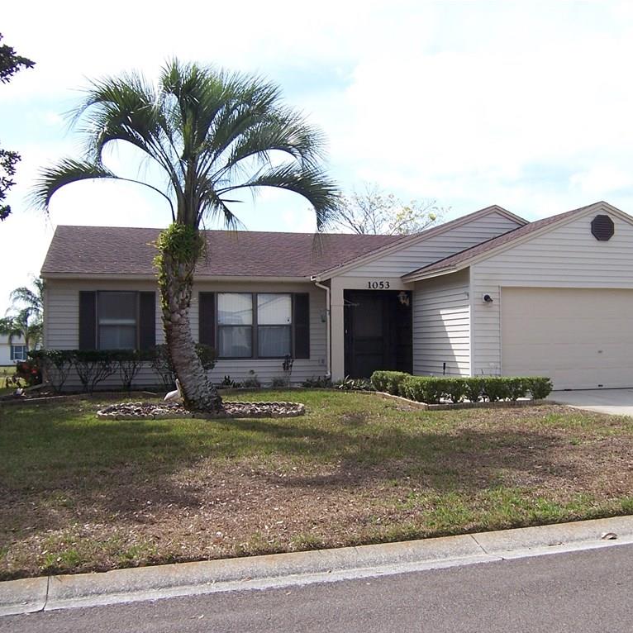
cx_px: 357
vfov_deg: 42.8
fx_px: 807
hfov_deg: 42.8
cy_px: 316
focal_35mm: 39
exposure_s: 1/750
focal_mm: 5.5
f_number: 3.4
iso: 80
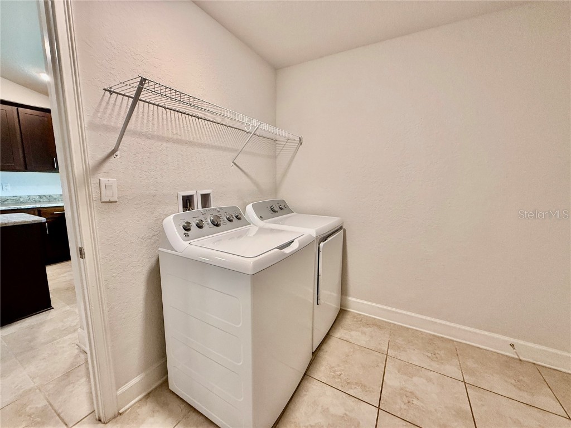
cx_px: 286
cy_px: 214
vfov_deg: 85.7
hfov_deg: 102.1
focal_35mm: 14
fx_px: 231
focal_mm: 2.22
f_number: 2.2
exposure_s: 1/120
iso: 320
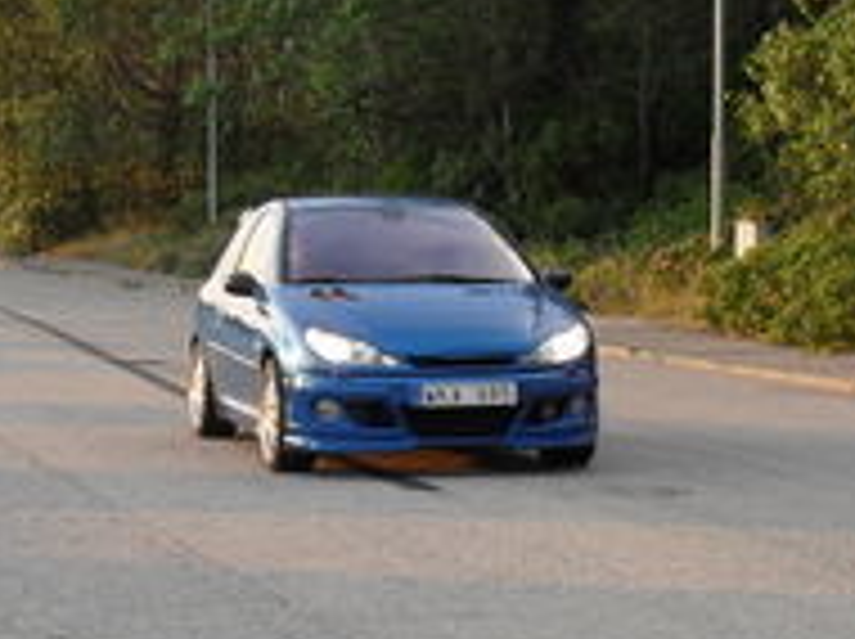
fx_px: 2911
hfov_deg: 16.7
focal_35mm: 118
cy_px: 414
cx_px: 418
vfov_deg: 12.5
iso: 100
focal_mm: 6.3
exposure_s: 1/250
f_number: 3.2
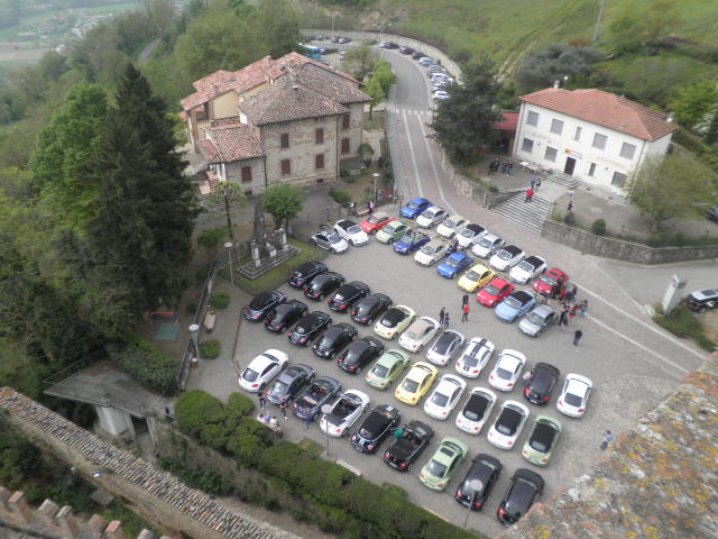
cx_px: 359
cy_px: 270
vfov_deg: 53.1
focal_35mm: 26
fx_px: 539
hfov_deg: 67.3
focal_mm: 4.7
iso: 64
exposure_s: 1/100
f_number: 7.8
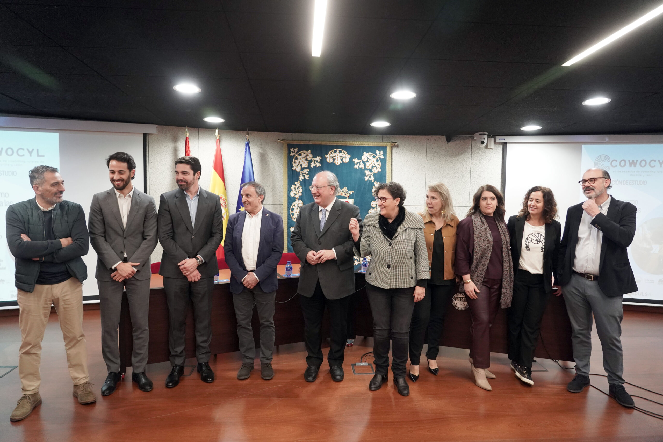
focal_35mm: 24
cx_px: 332
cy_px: 221
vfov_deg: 53.1
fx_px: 442
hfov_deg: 73.7
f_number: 4
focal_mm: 24
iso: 5000
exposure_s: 1/160
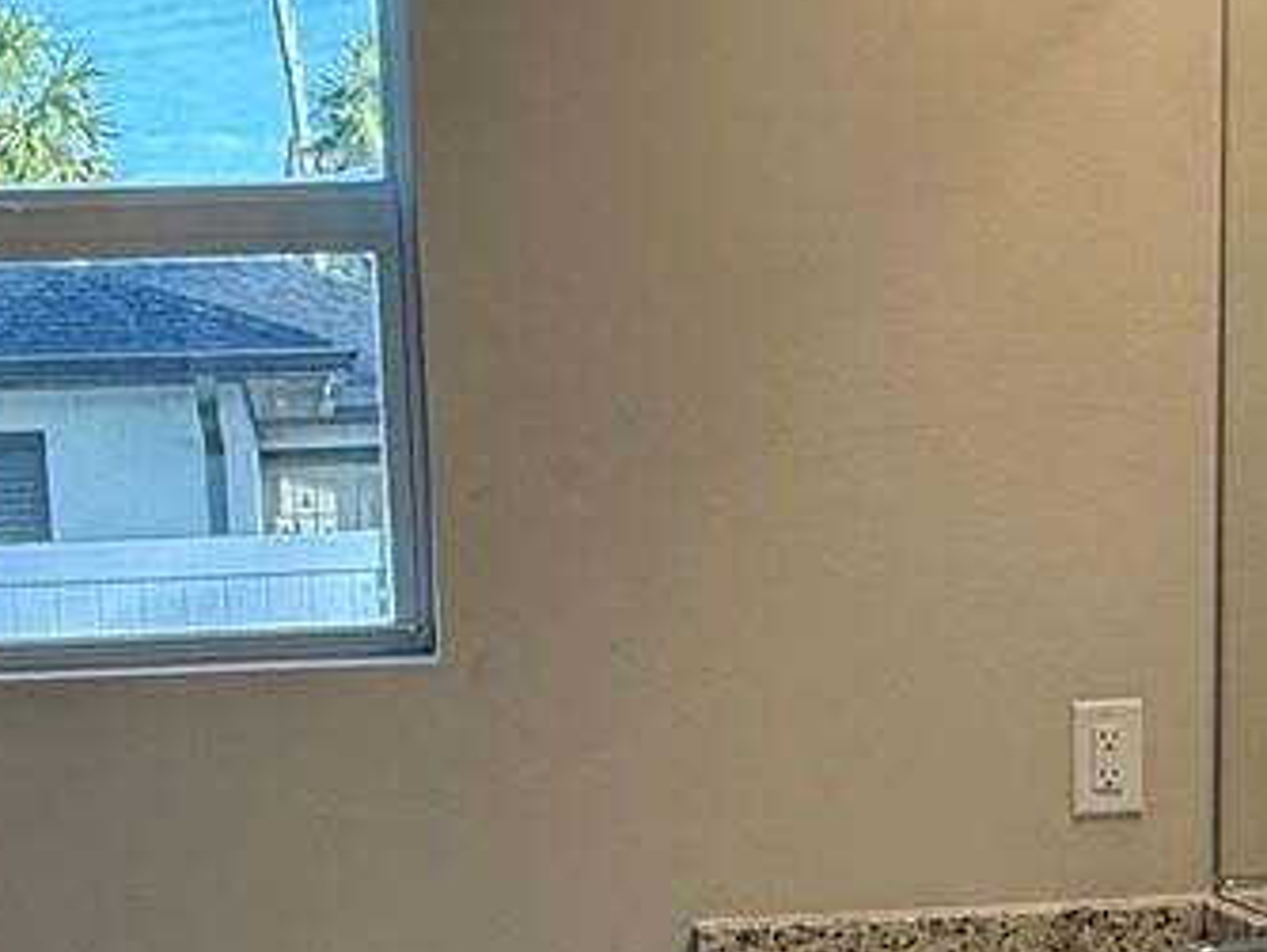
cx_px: 550
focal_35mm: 67
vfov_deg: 21.3
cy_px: 910
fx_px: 2454
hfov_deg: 28.9
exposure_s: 1/120
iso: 80
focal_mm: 2.22
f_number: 2.2
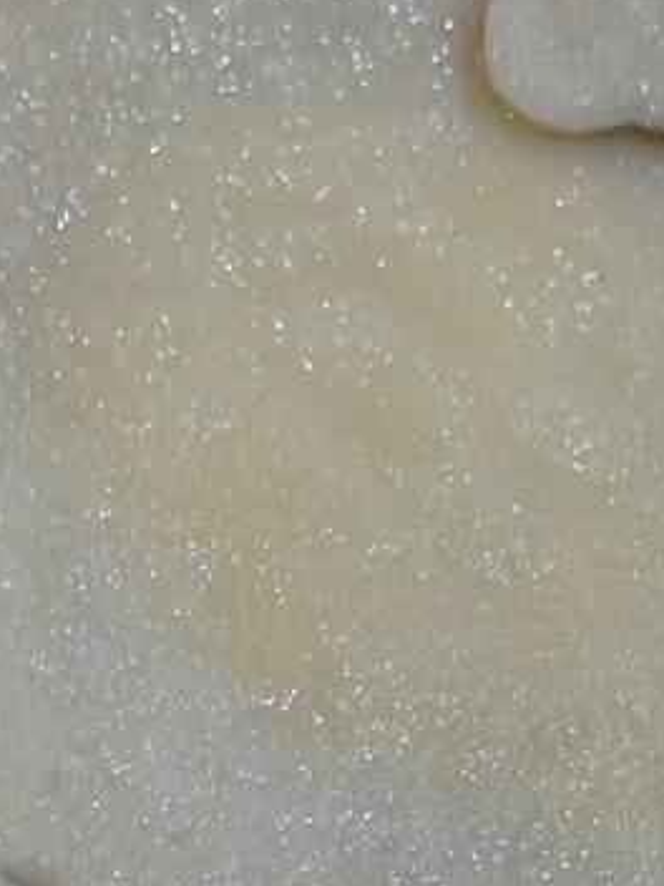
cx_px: 292
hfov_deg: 6.8
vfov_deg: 9.0
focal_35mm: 218
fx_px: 5576
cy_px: 871
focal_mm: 6.76
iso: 64
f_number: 1.78
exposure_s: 1/60
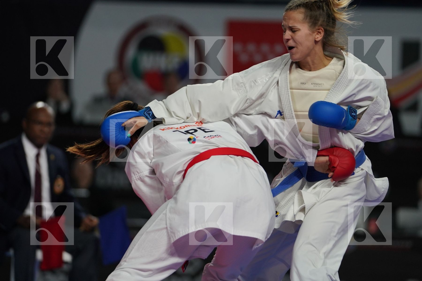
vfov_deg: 4.9
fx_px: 3317
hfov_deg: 7.3
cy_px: 140
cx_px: 211
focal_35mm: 283
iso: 1000
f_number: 2.8
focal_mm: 189
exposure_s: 1/1000
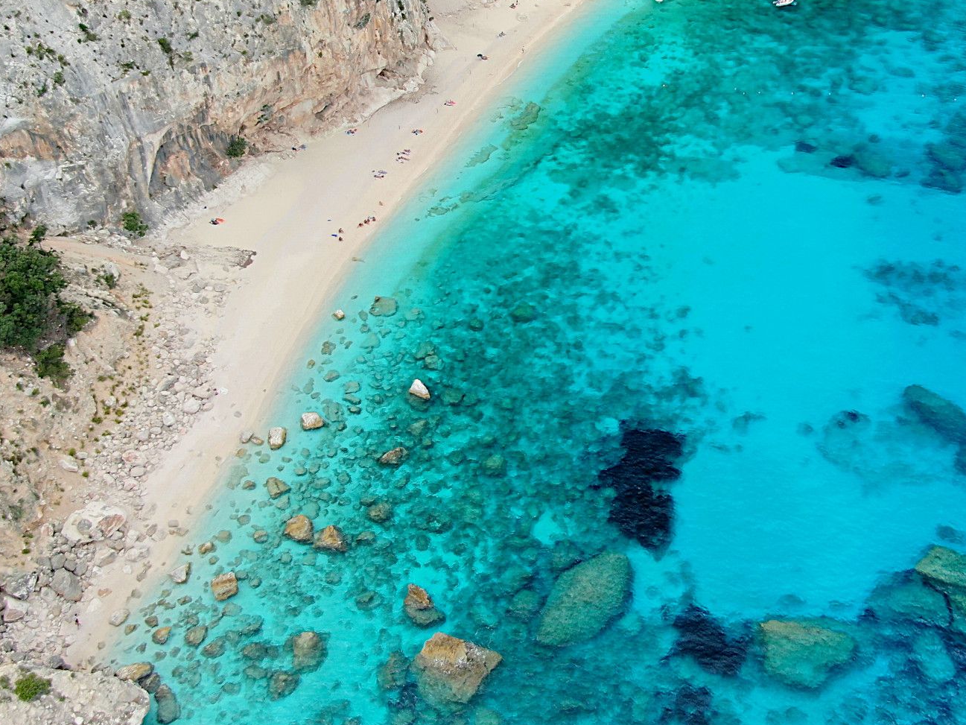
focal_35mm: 37
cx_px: 583
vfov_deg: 38.5
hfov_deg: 49.8
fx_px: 1033
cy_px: 279
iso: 100
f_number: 2.8
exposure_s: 1/120
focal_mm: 4.39
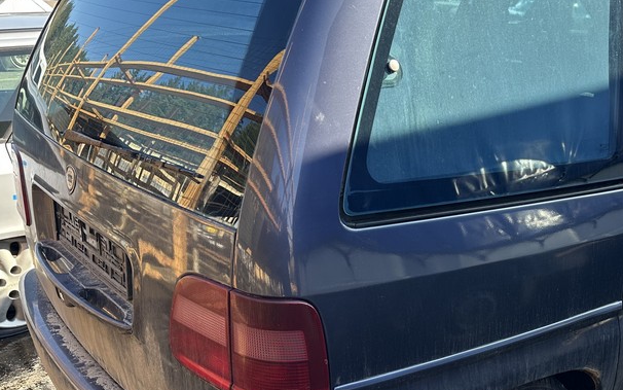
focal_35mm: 43
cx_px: 485
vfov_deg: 29.7
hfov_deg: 44.3
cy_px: 257
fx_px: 730
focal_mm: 6.86
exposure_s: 1/549
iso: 80
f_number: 1.78
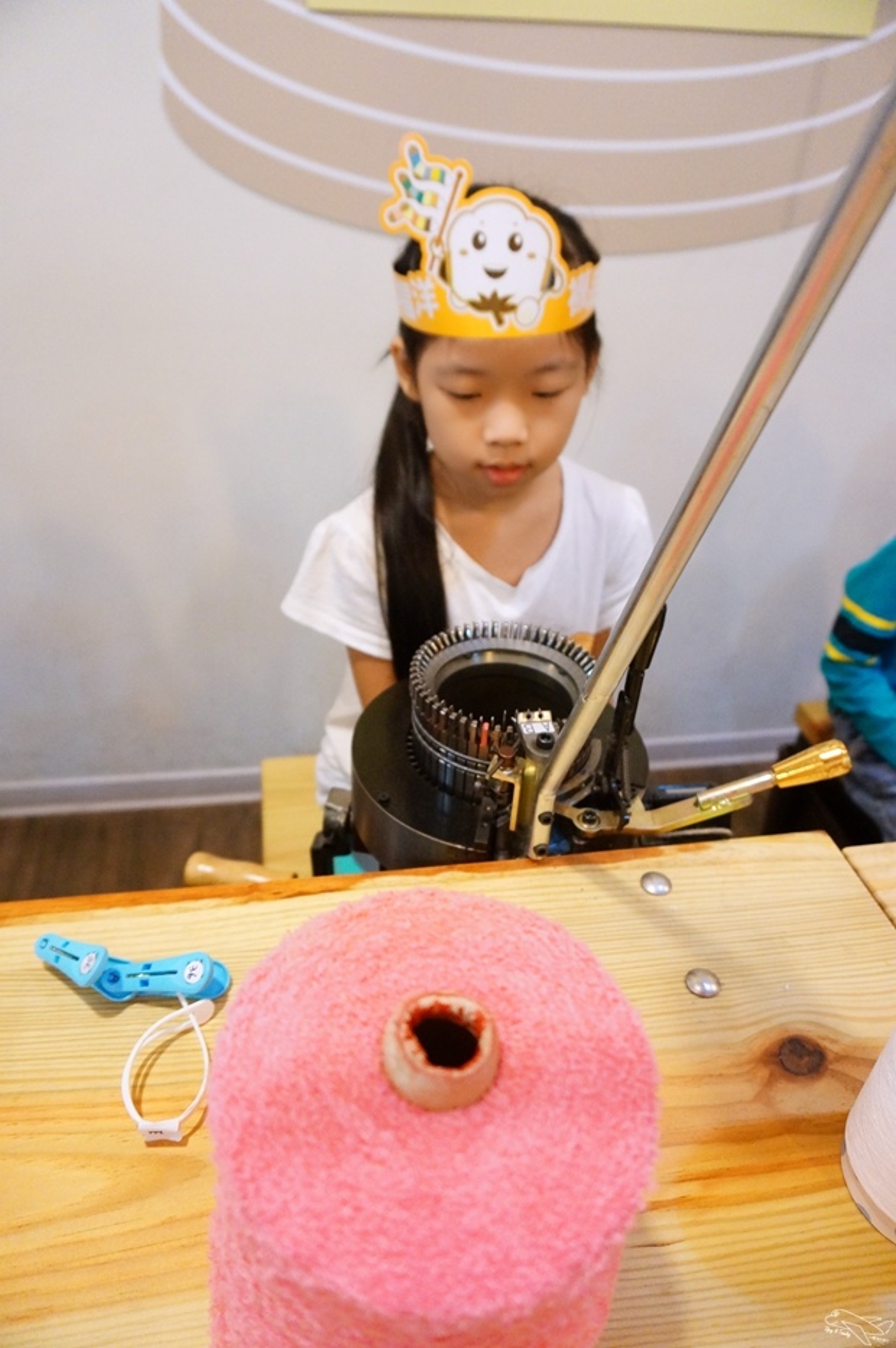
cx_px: 448
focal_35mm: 24
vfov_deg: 73.8
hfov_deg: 53.0
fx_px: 898
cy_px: 674
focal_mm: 16
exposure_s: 1/60
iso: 2500
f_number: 3.5
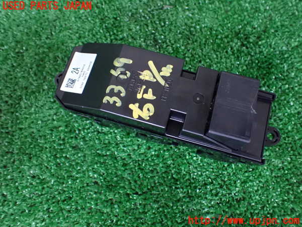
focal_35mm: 30
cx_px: 151
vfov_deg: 46.8
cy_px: 114
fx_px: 262
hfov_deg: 60.0
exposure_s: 1/30
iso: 1600
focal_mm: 5.4
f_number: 2.3
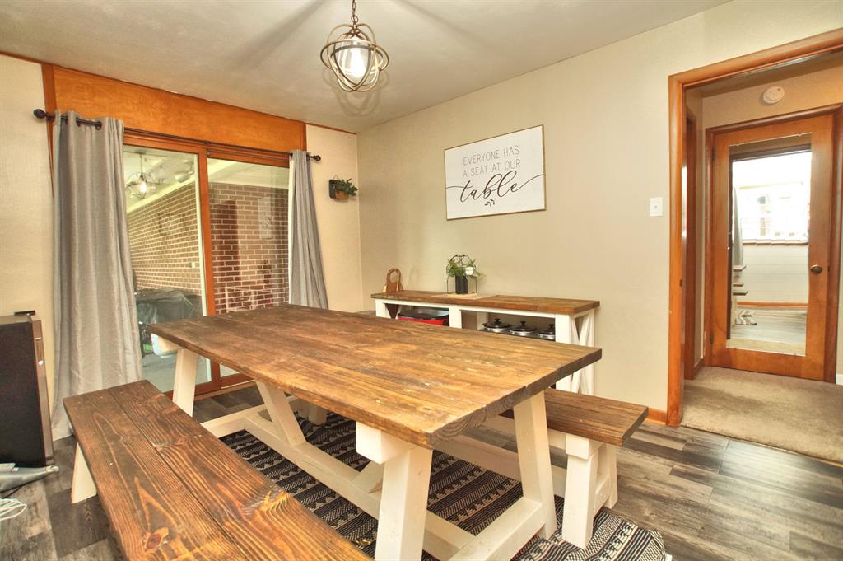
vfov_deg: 72.0
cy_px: 280
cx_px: 422
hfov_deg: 95.0
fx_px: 386
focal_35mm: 16
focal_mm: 11
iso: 800
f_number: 4.5
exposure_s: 1/60
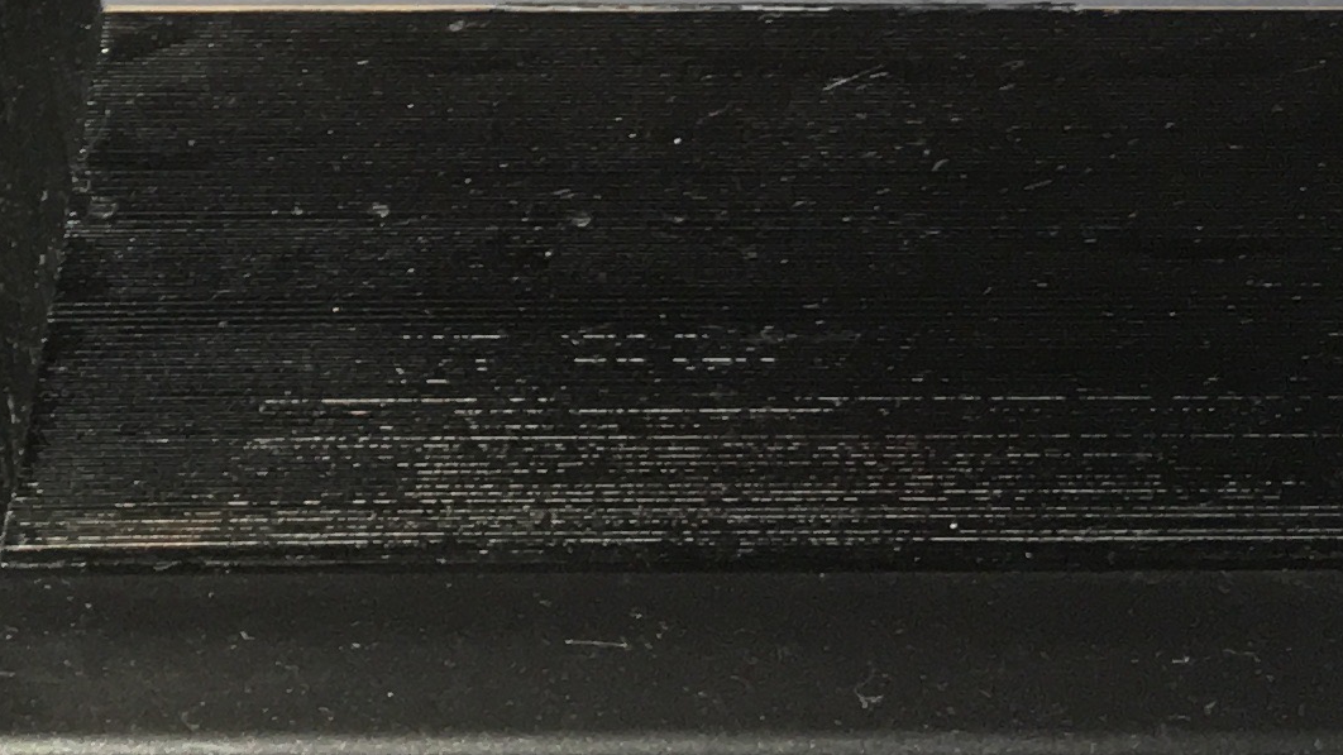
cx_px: -530
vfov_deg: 9.8
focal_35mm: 120
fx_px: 4273
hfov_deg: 16.6
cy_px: -386
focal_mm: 4.15
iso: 100
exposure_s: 1/17
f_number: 2.2
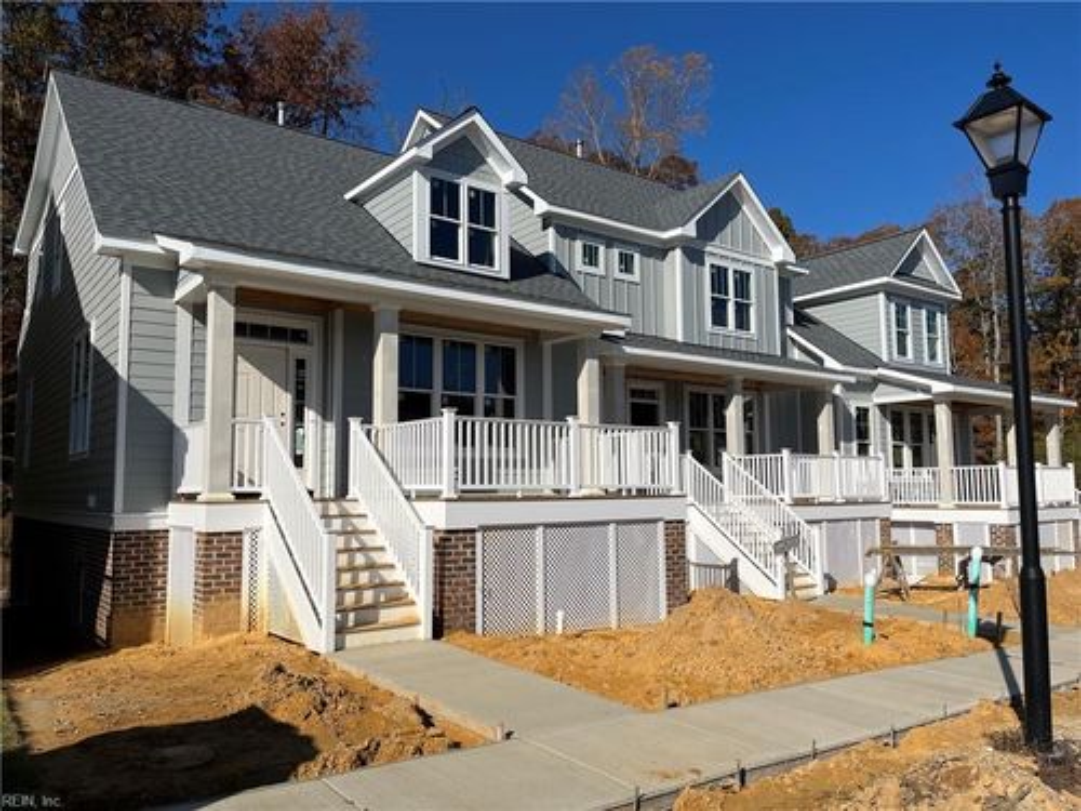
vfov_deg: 53.1
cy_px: 406
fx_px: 812
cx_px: 540
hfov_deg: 67.3
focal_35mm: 26
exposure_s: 1/8403
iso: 50
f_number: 1.6
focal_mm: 5.1
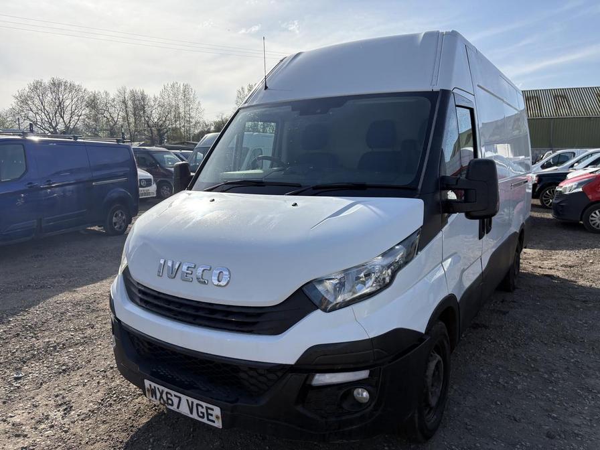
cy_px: 225
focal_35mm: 26
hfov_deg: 67.3
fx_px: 451
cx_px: 300
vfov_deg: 53.1
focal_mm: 5.96
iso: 50
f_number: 1.6
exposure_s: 1/3125
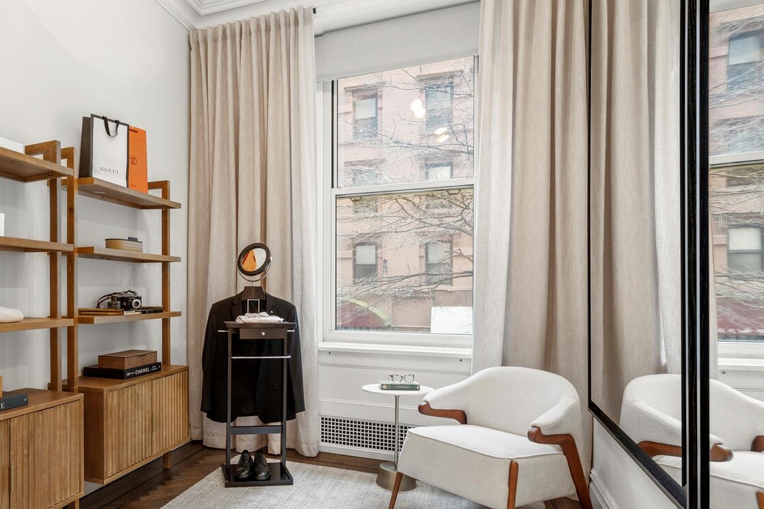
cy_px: 303
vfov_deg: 53.4
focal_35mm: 24
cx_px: 250
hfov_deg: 72.1
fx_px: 502
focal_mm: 17.5
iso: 320
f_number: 8
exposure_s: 1/4
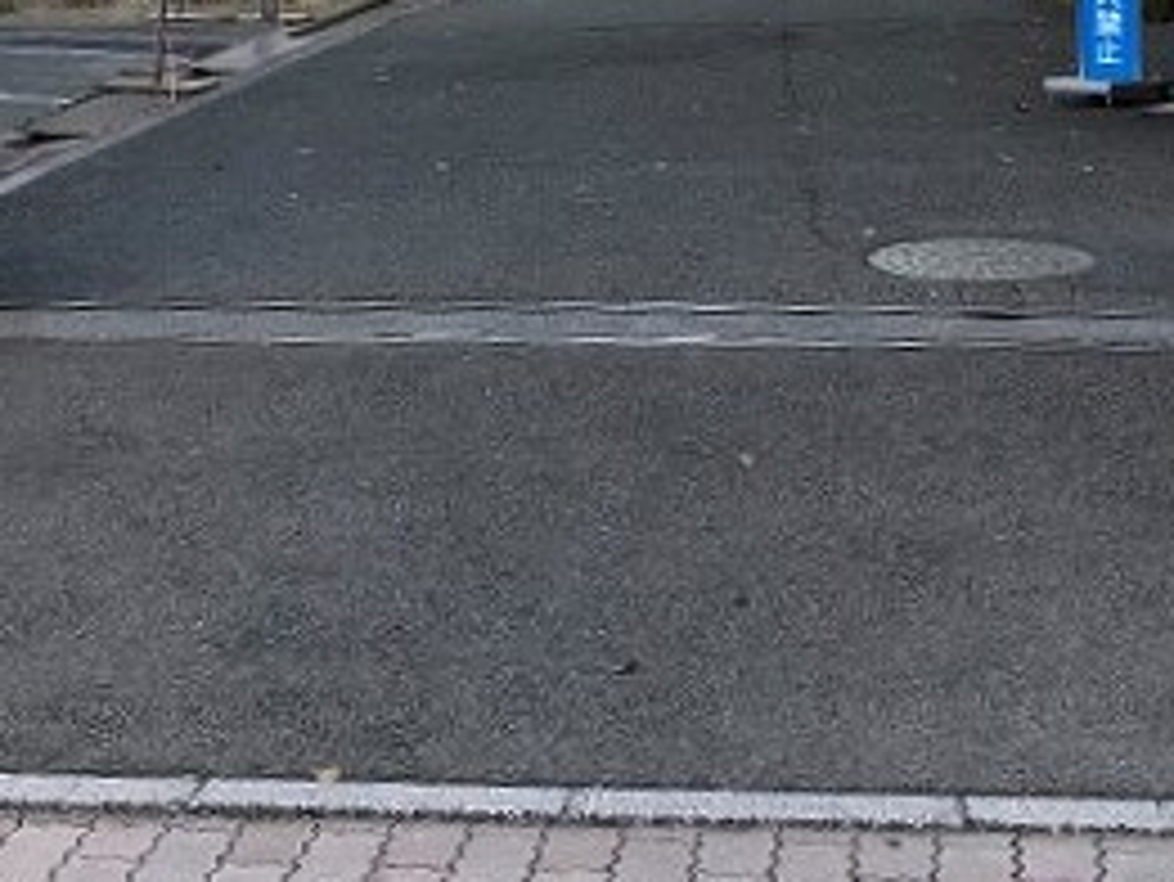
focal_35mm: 75
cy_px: -216
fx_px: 2545
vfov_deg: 18.5
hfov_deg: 25.9
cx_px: 688
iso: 32
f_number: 1.8
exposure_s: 1/120
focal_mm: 3.99
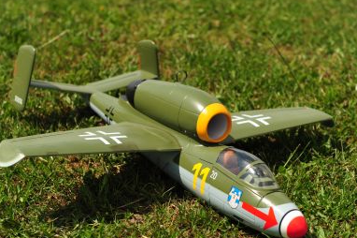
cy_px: 143
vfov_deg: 16.6
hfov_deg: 24.8
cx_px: 191
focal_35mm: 82
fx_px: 812
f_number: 3.5
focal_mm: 55
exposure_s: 1/3200
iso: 200
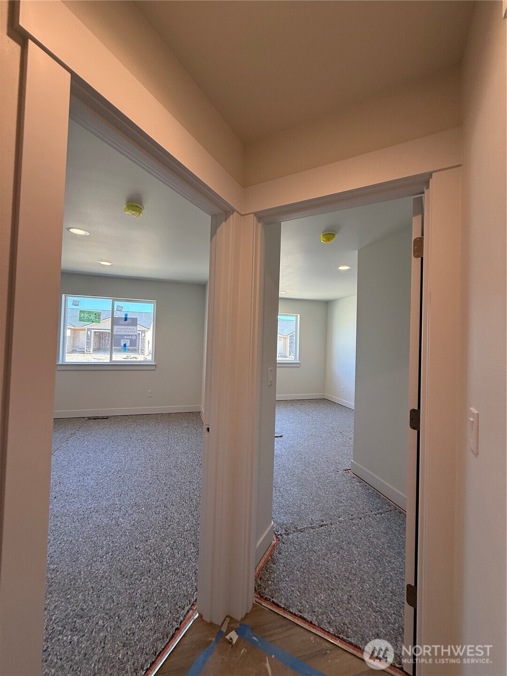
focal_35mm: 14
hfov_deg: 85.7
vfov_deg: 102.1
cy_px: 338
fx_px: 273
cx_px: 254
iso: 100
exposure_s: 1/120
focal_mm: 2.22
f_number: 2.2
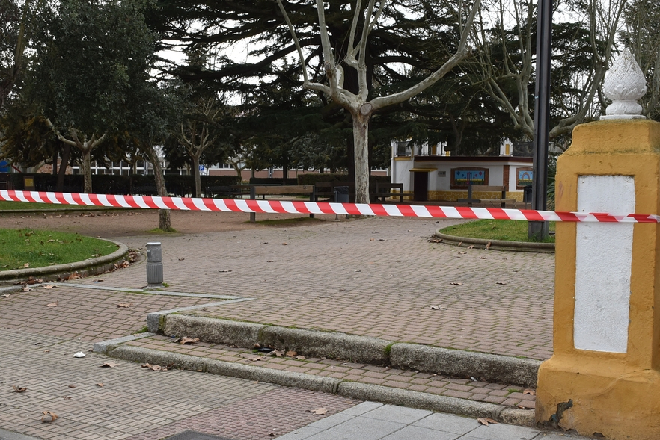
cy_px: 252
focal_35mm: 49
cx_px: 317
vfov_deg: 27.5
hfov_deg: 40.3
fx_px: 899
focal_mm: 24
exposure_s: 1/250
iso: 320
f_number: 8
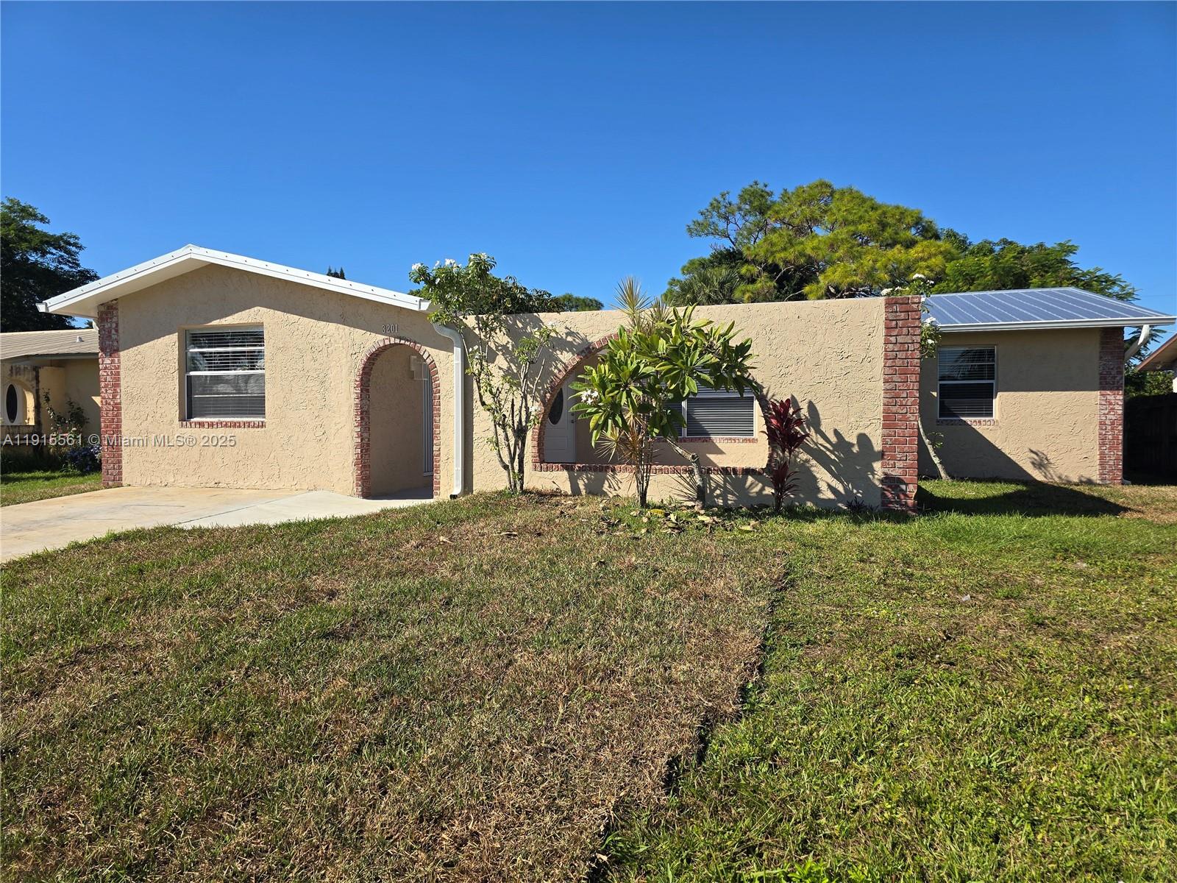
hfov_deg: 73.9
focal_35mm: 23
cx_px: 588
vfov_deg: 58.9
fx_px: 782
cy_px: 442
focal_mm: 6.3
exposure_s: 1/890
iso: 12
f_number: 1.7
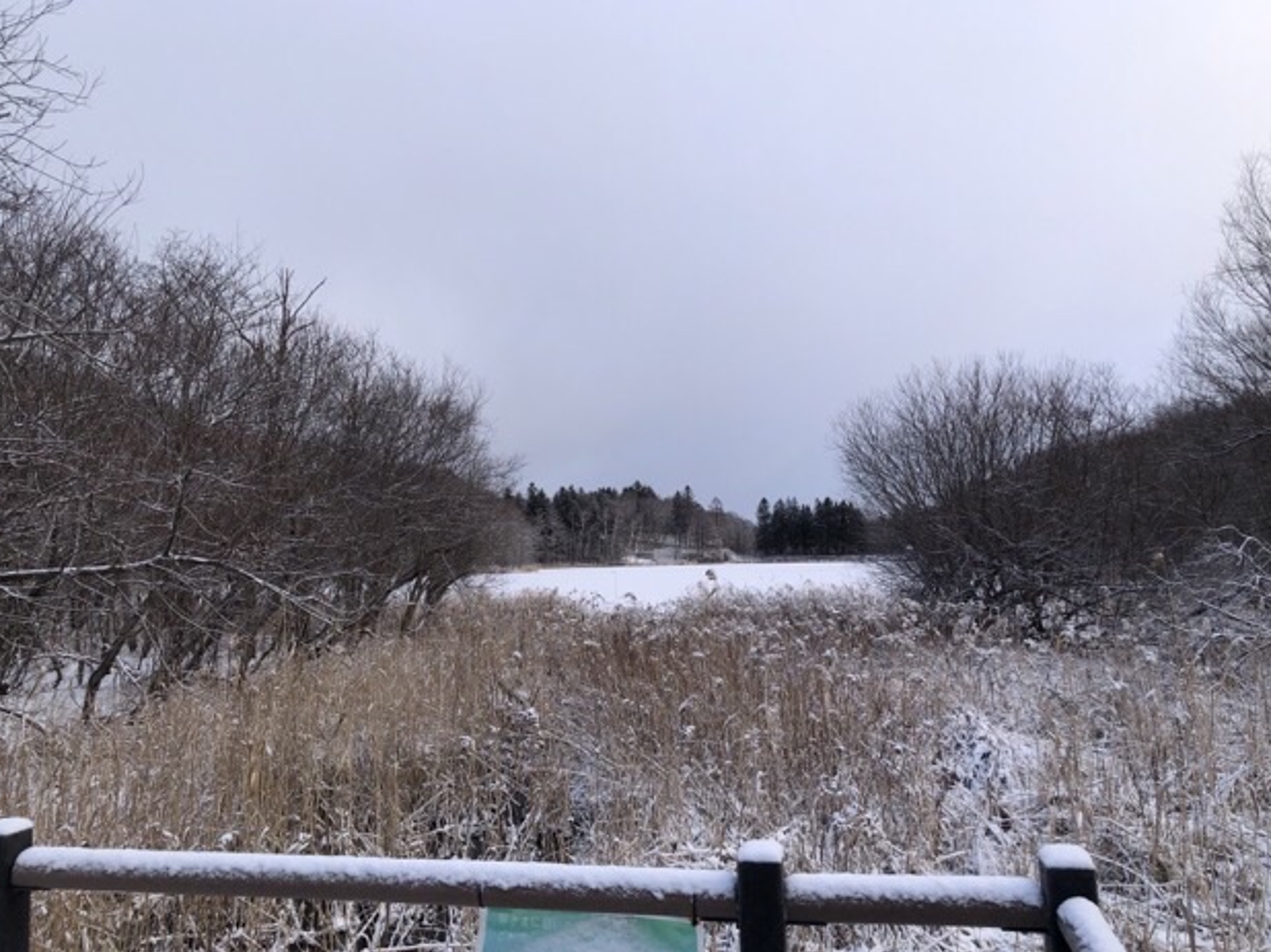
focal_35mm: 29
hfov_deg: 61.7
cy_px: 461
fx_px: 1064
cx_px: 627
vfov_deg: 48.2
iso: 20
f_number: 1.8
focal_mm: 3.99
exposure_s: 1/500
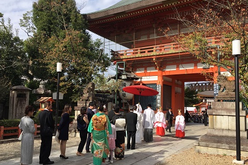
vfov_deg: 42.2
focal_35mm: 31
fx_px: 213
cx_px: 125
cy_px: 91
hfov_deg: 60.3
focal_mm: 4.15
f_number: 2.2
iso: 32
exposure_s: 1/1647
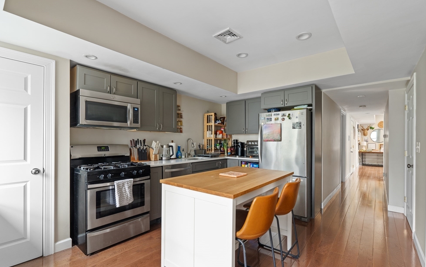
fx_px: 197
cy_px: 140
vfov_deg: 68.0
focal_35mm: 17
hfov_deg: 94.3
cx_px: 219
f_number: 7.1
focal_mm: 16
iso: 320
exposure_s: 1/1.25
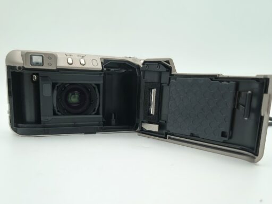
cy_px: 102
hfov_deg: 71.5
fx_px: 189
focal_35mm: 24
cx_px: 136
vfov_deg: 56.9
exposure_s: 1/410
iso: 100
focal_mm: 5.56
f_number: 1.8
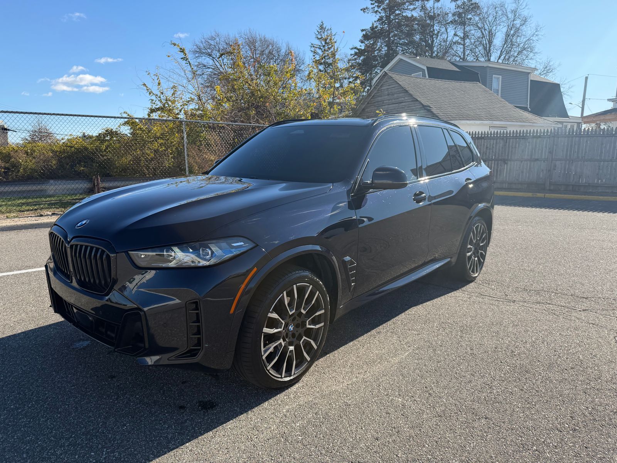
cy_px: 232
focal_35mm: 24
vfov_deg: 56.8
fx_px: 428
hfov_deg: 71.6
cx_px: 308
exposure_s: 1/3279
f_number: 1.78
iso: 100
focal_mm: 6.76
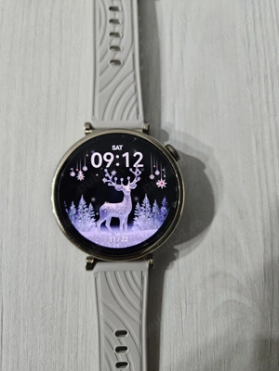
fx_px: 247
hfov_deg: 58.9
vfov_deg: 73.9
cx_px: 140
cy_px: 186
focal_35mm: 23
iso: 640
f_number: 1.8
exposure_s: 1/101
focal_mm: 5.4
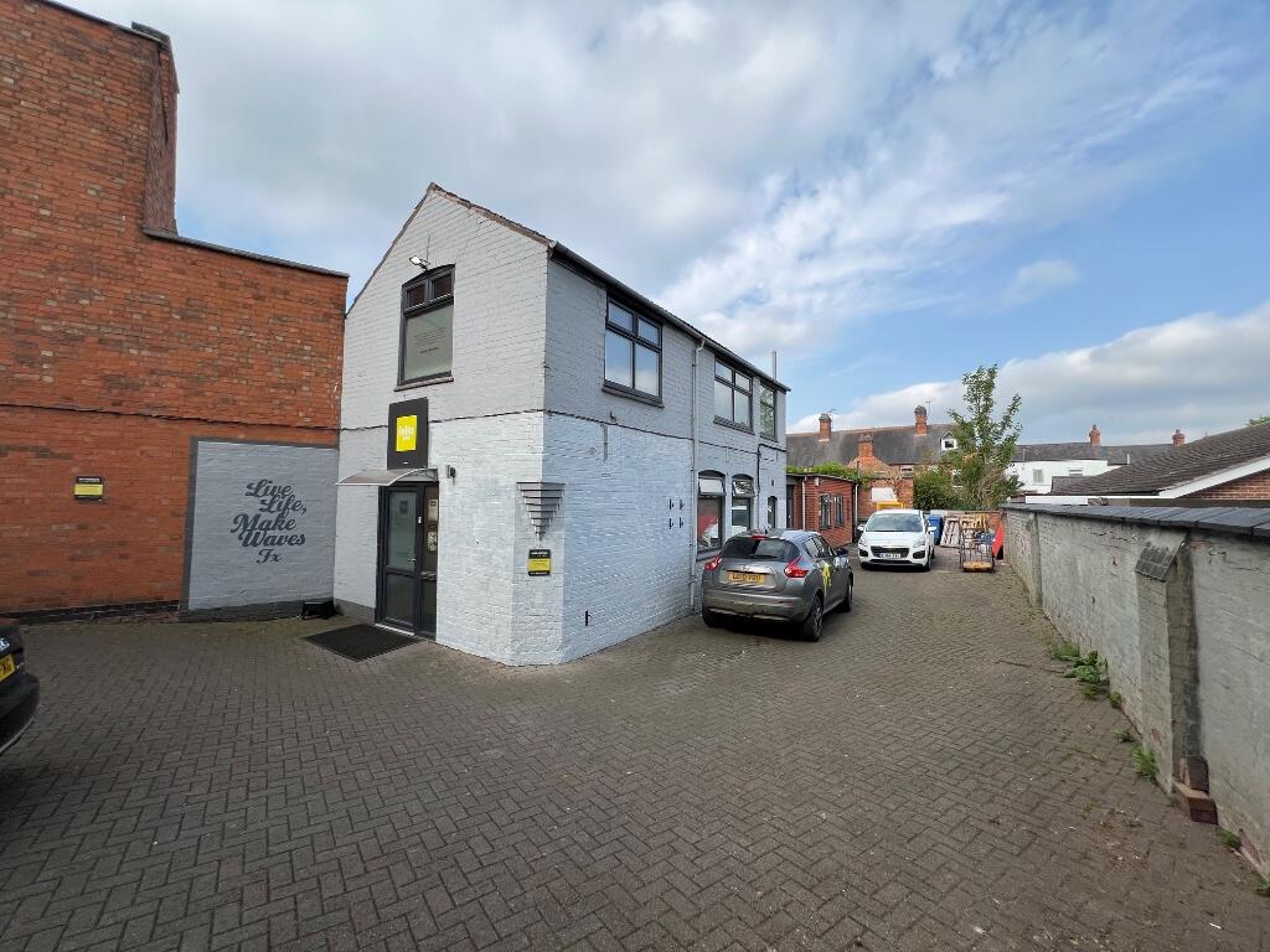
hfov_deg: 106.2
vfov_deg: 89.9
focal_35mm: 13
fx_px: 477
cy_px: 476
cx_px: 635
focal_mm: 1.57
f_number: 1.8
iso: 32
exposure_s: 1/1074
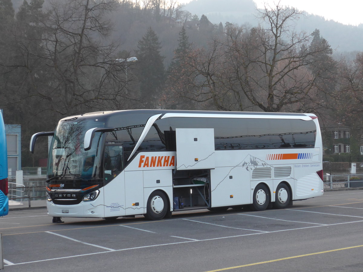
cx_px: 182
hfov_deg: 21.8
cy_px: 136
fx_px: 944
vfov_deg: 16.4
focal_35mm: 90
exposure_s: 1/80
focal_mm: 18
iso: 250
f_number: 4.6
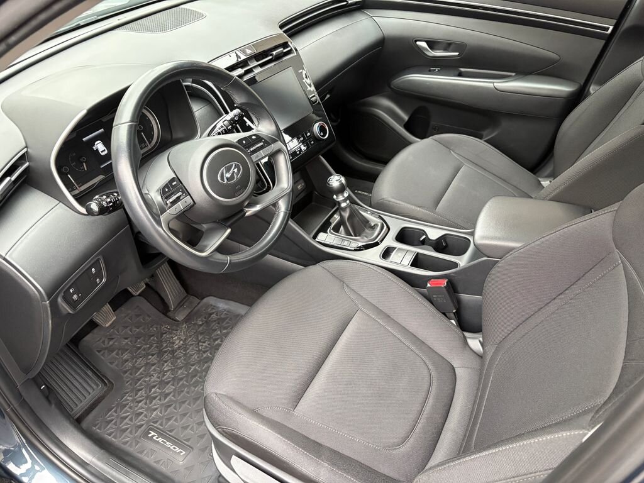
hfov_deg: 67.3
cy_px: 242
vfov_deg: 53.1
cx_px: 322
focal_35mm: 26
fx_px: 484
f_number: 1.6
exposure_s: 1/60
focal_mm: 5.96
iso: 400
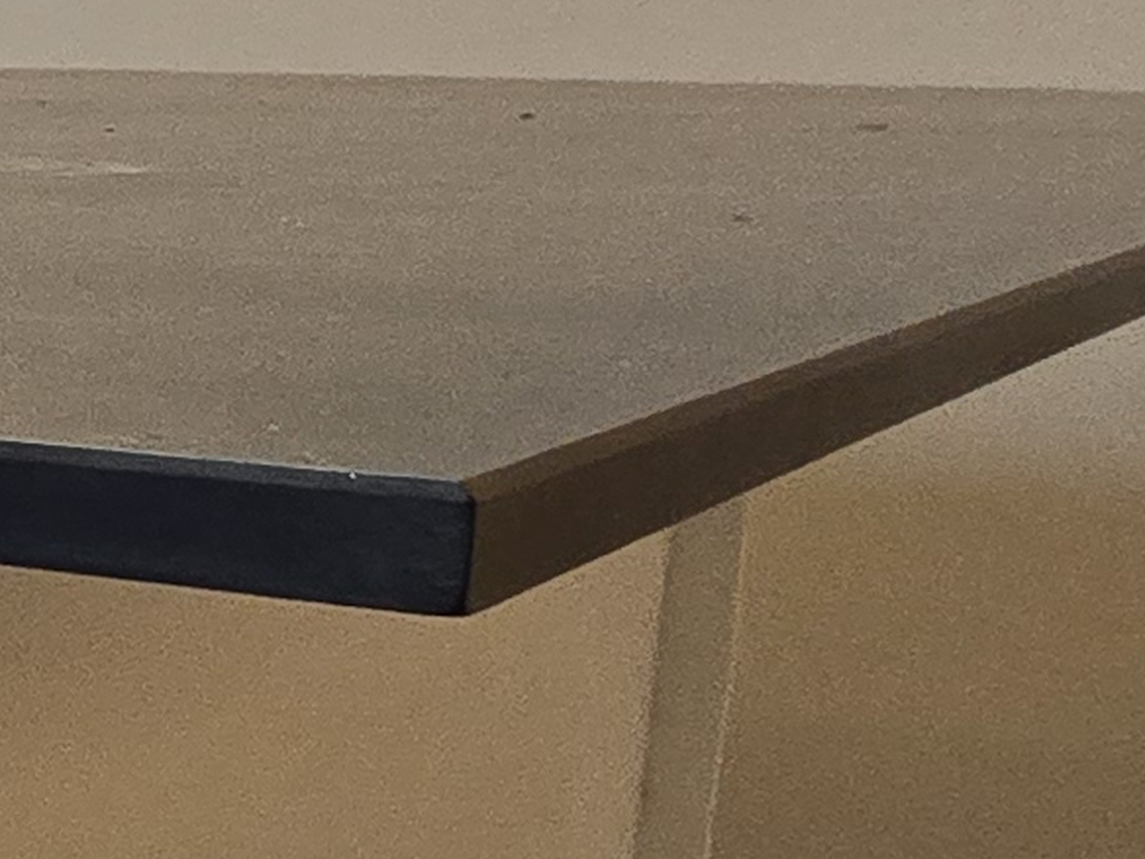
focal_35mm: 89
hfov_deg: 11.0
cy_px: 406
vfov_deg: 16.6
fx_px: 2944
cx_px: -2431
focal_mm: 2.2
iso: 100
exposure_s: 1/50
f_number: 2.2
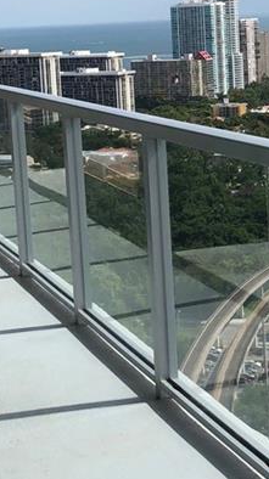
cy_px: 147
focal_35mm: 93
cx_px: 169
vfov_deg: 22.8
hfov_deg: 13.0
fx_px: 1182
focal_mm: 3.99
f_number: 1.8
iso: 20
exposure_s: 1/3003
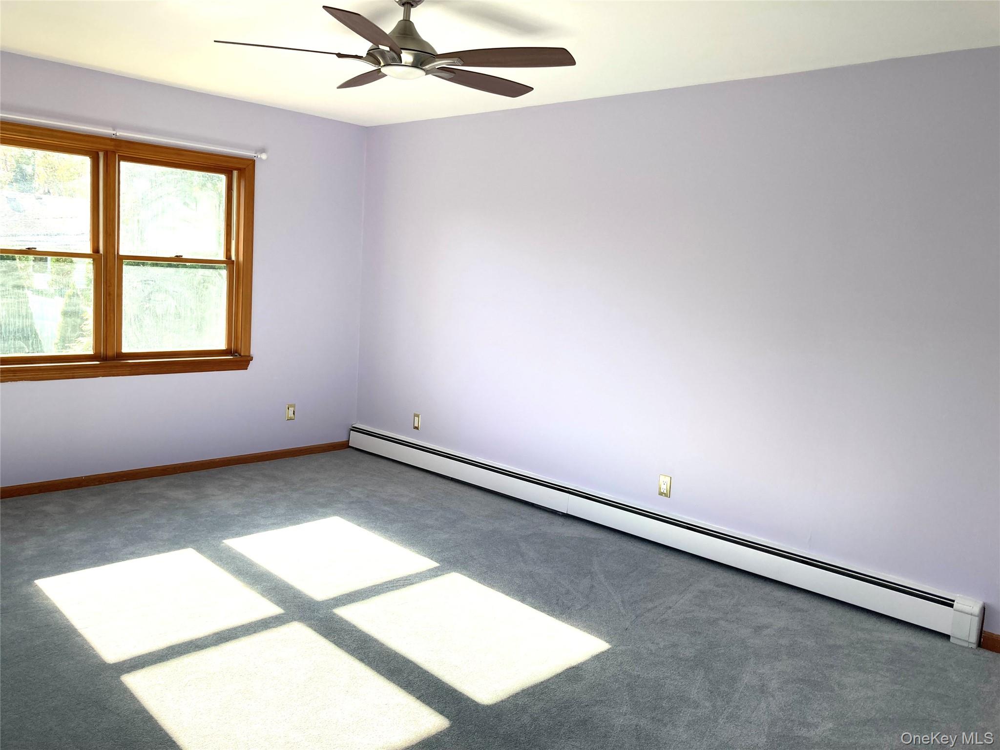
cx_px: 500
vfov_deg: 49.7
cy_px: 375
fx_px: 809
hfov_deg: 63.4
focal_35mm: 28
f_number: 1.8
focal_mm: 3.99
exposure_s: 1/177
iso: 20
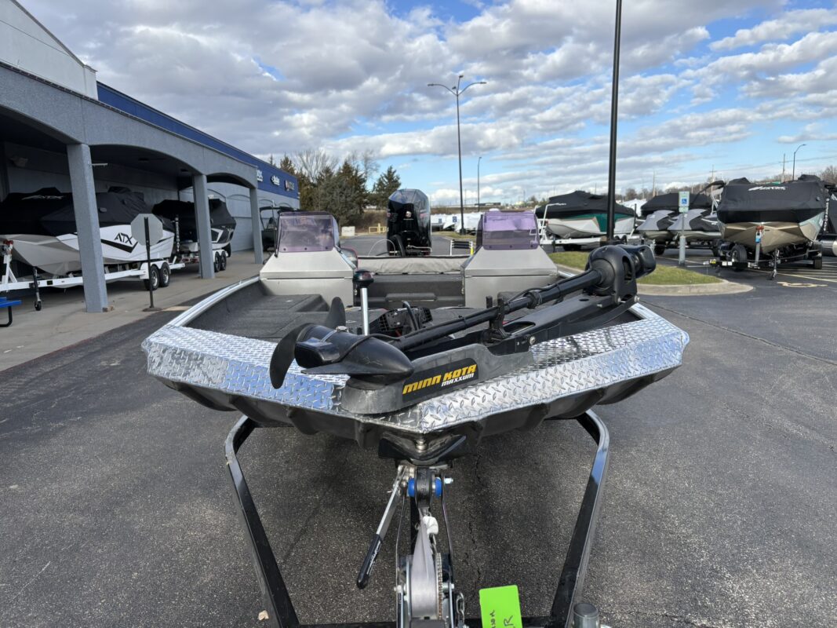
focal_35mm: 26
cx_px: 418
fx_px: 629
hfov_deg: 67.3
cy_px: 314
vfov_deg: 53.1
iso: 50
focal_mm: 5.96
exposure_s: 1/1876
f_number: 1.6
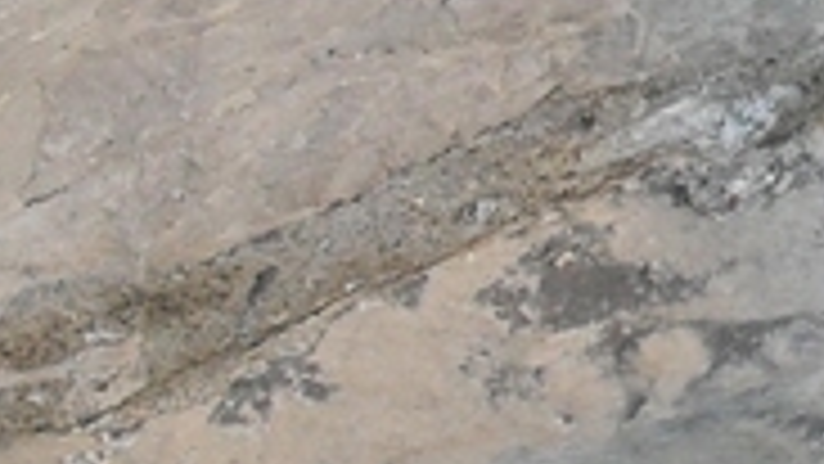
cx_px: 1819
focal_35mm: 208
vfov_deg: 5.8
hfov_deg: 9.5
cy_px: 261
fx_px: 4545
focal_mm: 6.3
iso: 100
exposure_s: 1/250
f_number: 3.2
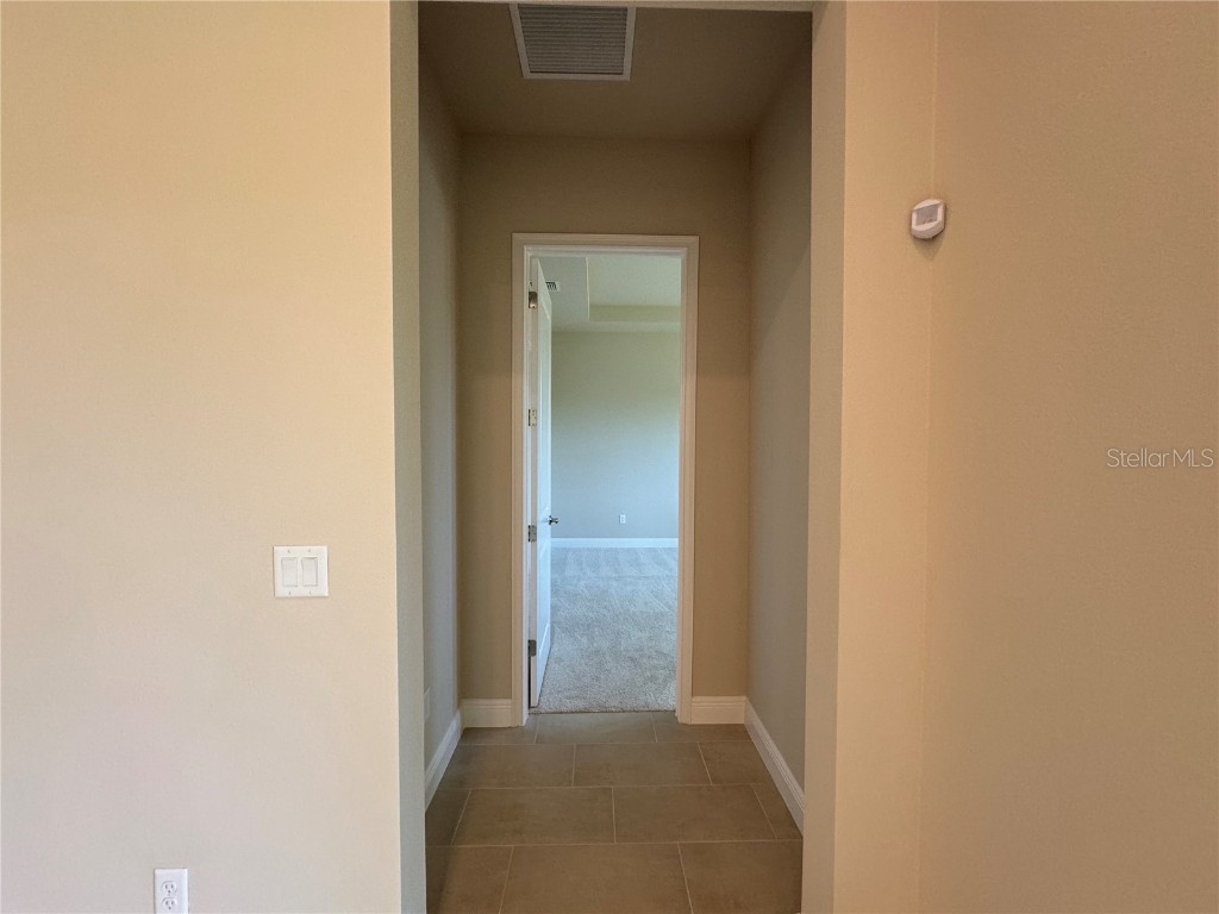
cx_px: 610
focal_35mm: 14
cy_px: 457
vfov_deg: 85.7
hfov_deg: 102.1
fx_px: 493
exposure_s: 1/120
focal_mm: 2.22
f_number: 2.2
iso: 200
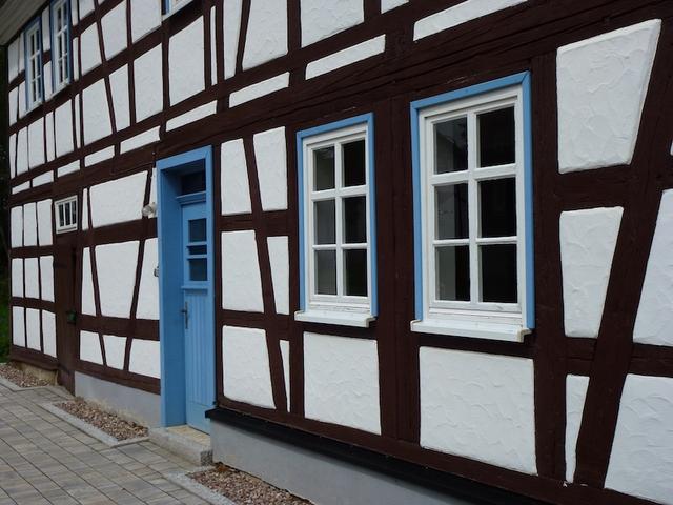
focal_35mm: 39
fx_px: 758
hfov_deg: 47.9
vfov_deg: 36.8
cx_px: 336
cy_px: 252
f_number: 3.8
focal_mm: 6.8
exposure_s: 1/2000
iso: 100
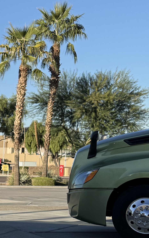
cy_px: 185
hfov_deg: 11.5
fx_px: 637
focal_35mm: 98
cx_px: -187
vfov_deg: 21.0
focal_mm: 6.76
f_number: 1.78
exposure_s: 1/3759
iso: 80
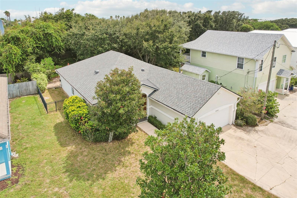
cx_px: 148
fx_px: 181
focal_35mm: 22
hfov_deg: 78.6
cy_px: 99
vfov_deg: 57.2
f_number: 2.8
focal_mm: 8.38
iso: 100
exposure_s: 1/2000
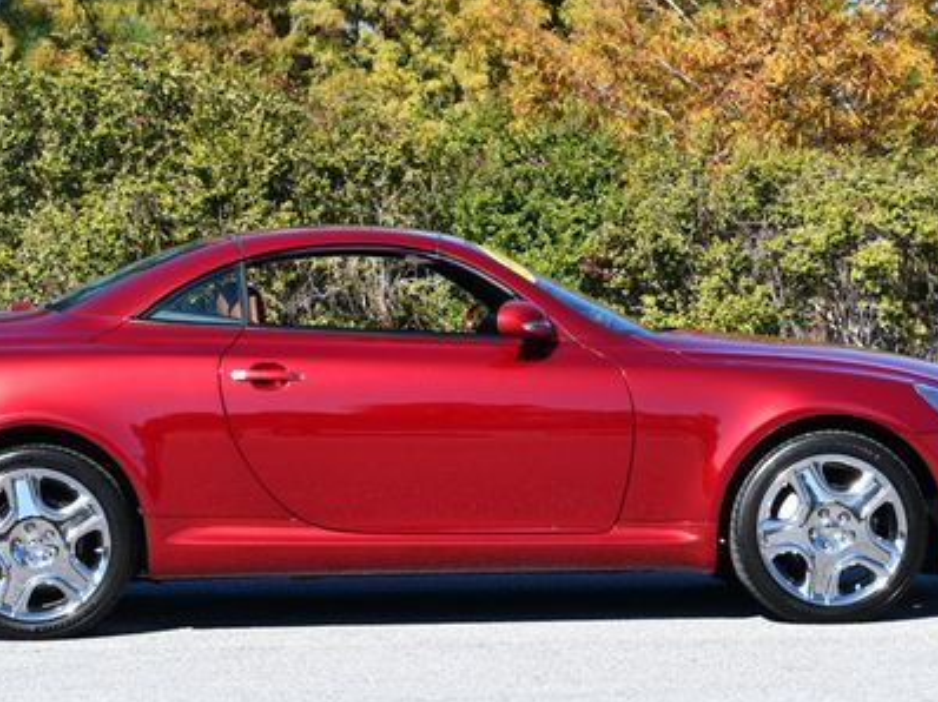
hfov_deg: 15.2
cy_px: 250
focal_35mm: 130
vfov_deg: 11.4
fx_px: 3521
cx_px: 401
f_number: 8
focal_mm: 42
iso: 110
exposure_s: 1/250
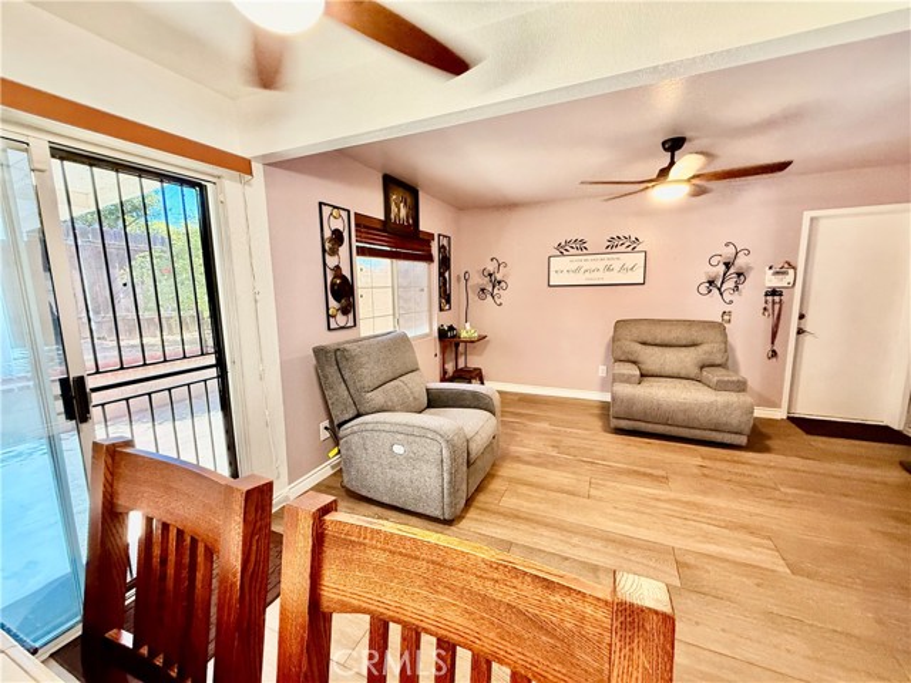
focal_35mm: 14
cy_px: 342
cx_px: 456
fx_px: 368
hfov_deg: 102.1
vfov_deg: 85.7
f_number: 2.2
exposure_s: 1/59
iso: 500
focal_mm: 2.22
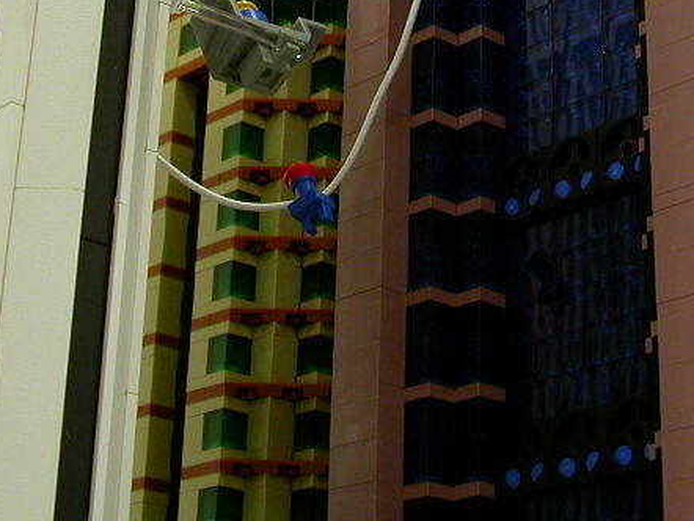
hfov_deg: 22.2
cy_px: -44
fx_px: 1765
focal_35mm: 88
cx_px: 418
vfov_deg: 16.3
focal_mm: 7.85
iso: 100
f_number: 2.6
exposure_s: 1/13.1
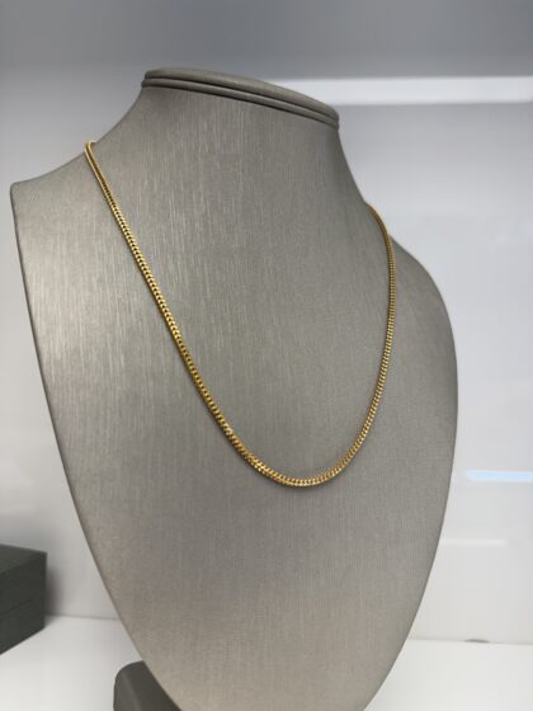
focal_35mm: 24
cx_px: 266
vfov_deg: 71.6
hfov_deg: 56.8
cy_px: 356
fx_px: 493
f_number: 1.78
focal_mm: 6.76
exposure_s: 1/218
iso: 64
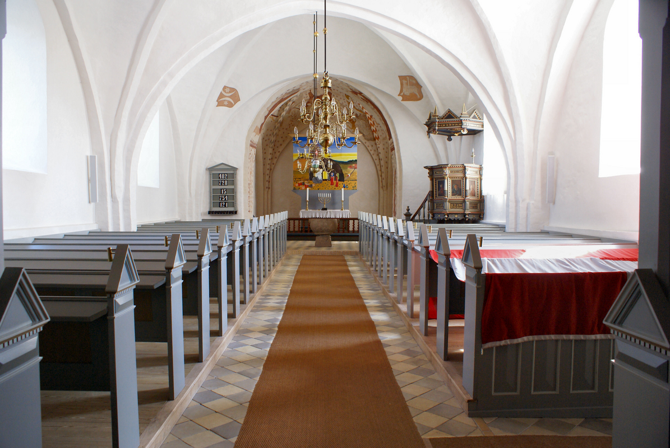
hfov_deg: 67.3
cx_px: 335
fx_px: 503
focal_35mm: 27
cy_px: 224
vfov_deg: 48.1
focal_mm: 18
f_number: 4.5
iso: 400
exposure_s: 1/40
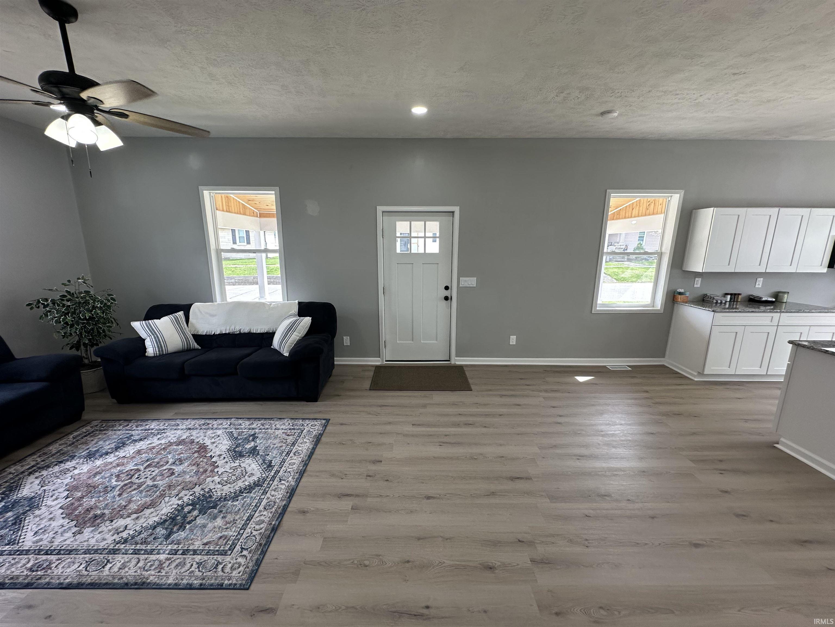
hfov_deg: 102.1
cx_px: 418
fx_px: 338
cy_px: 314
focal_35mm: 14
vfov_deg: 85.7
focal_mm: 2.22
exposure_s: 1/120
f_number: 2.2
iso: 100
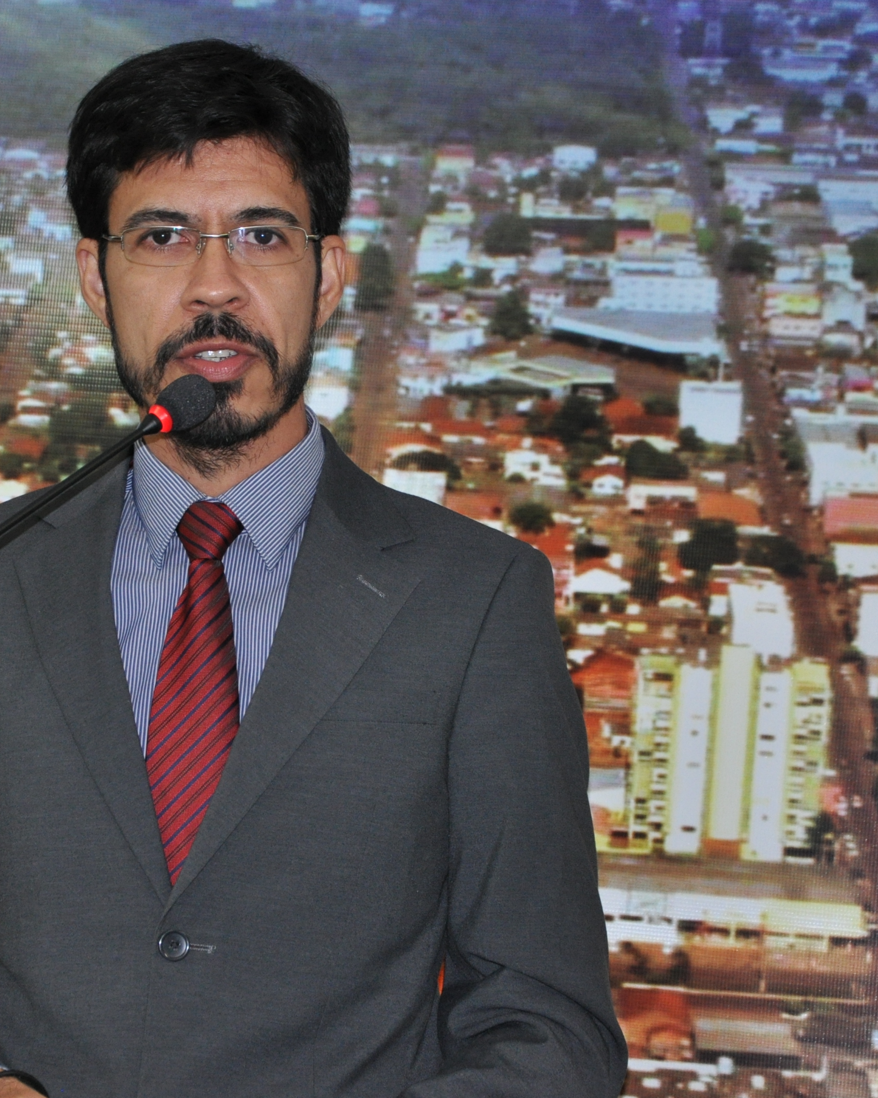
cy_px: 550
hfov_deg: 11.7
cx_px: 264
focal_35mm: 132
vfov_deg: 14.6
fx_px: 4288
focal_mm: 62
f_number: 5.3
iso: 800
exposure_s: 1/60
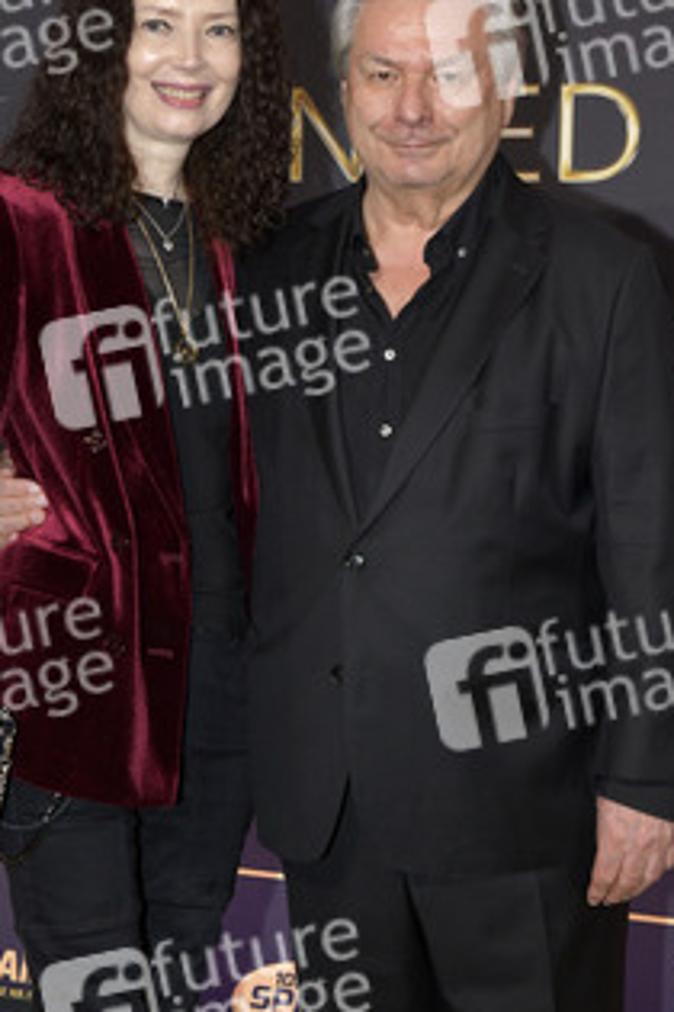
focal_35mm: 71
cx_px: 298
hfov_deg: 19.2
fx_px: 1994
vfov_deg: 28.5
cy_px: 514
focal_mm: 56
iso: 1250
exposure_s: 1/250
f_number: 6.3
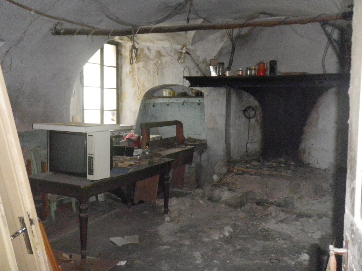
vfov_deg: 40.7
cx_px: 181
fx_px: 366
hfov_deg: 52.6
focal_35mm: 35
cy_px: 136
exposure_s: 1/60
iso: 640
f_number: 3.8
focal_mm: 6.2
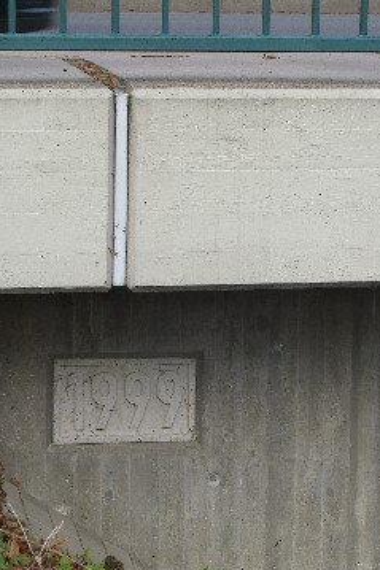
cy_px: 283
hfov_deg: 10.1
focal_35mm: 135
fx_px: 2139
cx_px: 257
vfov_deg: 15.2
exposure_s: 1/160
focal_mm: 16.6
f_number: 4.4
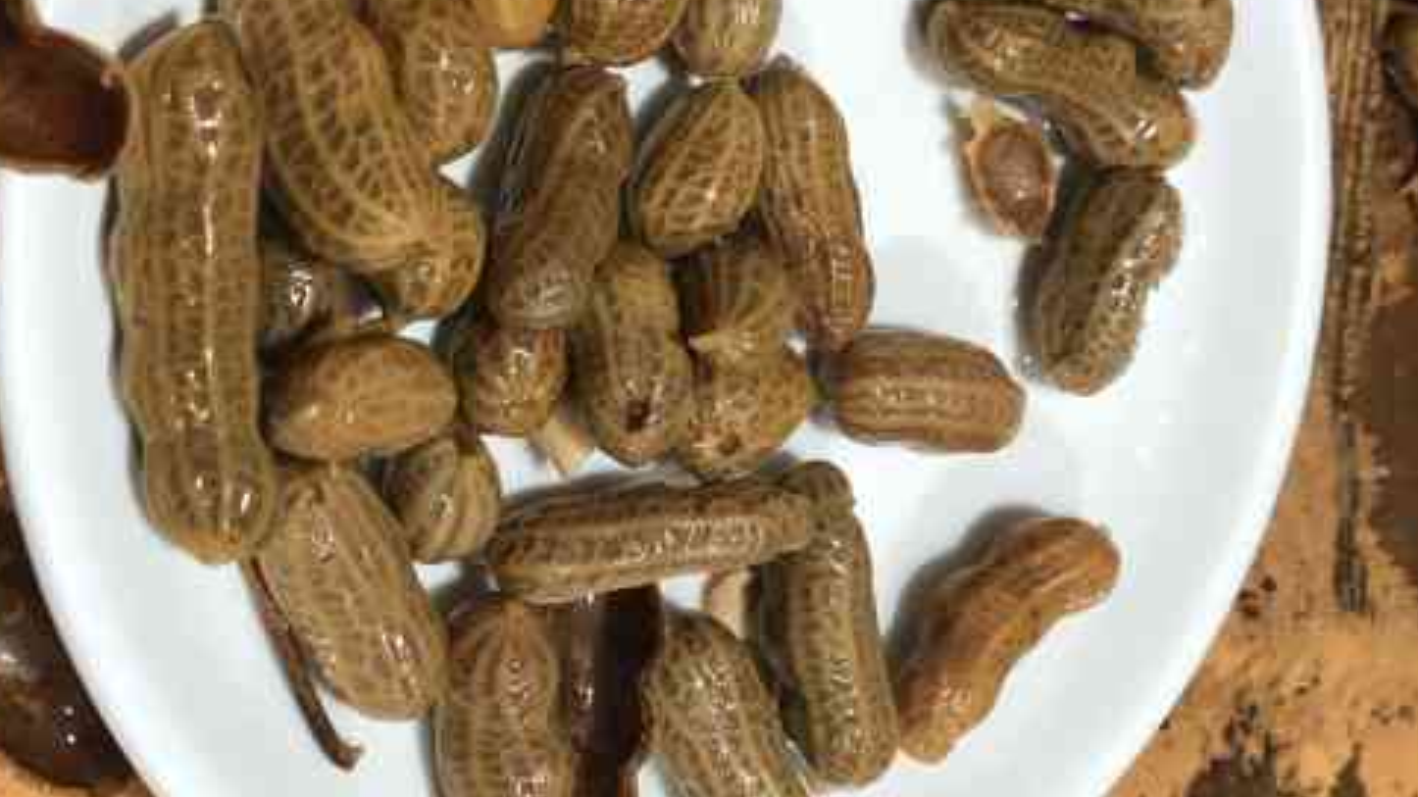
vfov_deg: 20.0
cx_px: 612
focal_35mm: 59
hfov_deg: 35.4
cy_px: 101
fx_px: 2218
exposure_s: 1/30
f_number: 1.8
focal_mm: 3.99
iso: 32
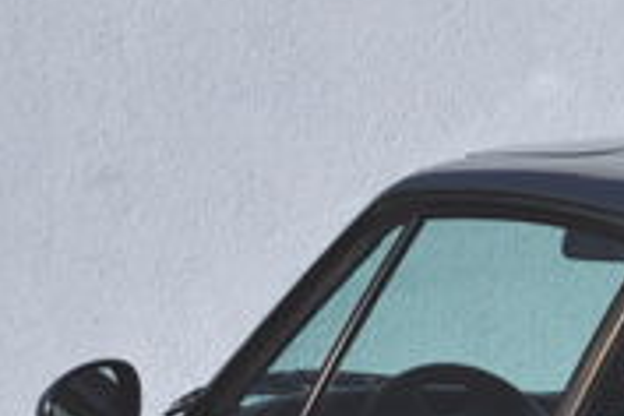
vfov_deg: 1.5
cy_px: 702
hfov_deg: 2.2
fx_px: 16347
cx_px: 719
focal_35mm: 943
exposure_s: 1/1000
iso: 500
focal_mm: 145
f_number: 6
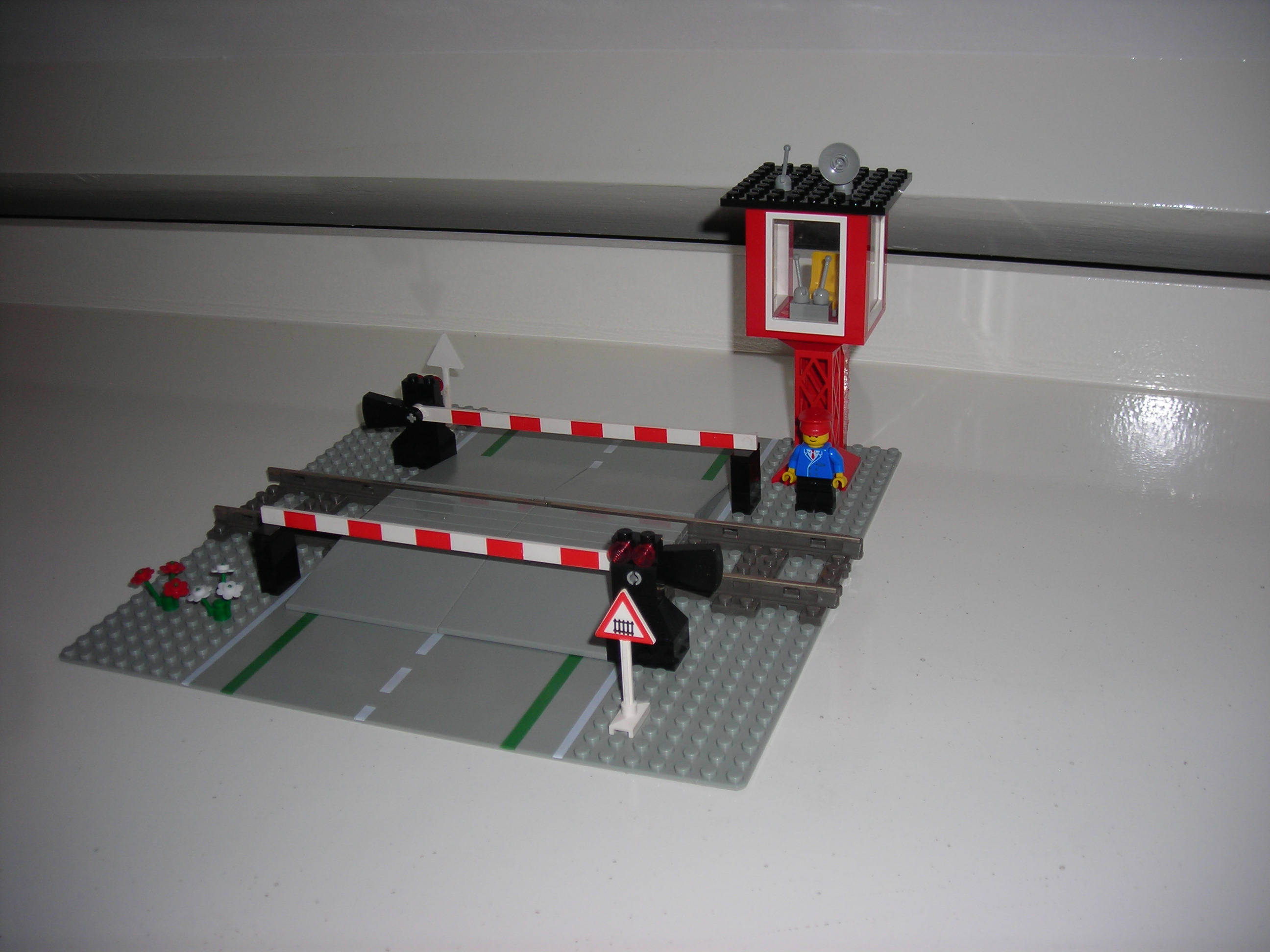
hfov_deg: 49.0
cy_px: 476
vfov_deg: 37.7
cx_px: 635
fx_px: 1394
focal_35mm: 38
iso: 50
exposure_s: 1/60.1
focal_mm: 6.3
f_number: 6.4
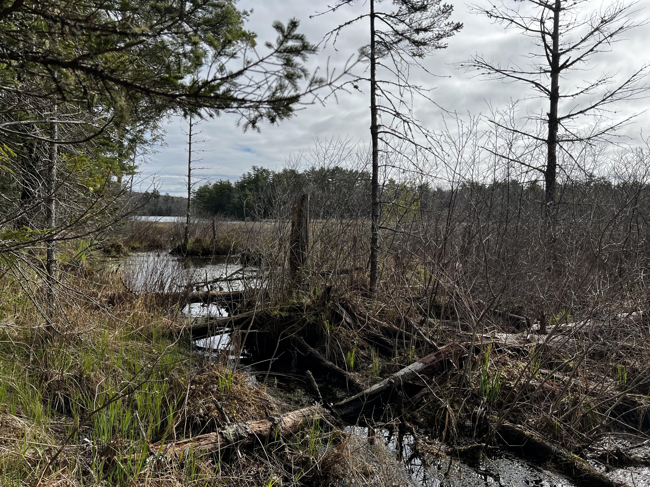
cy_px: 244
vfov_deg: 53.1
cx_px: 325
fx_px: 488
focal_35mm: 26
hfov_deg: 67.3
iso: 50
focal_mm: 5.7
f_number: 1.5
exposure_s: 1/6211
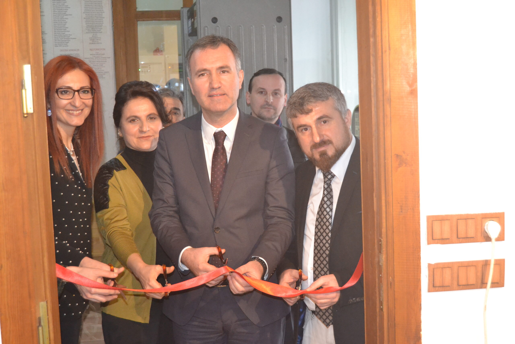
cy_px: 172
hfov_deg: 41.1
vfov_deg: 28.1
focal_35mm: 48
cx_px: 258
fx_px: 687
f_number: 4.5
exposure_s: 1/60
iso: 3200
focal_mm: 32
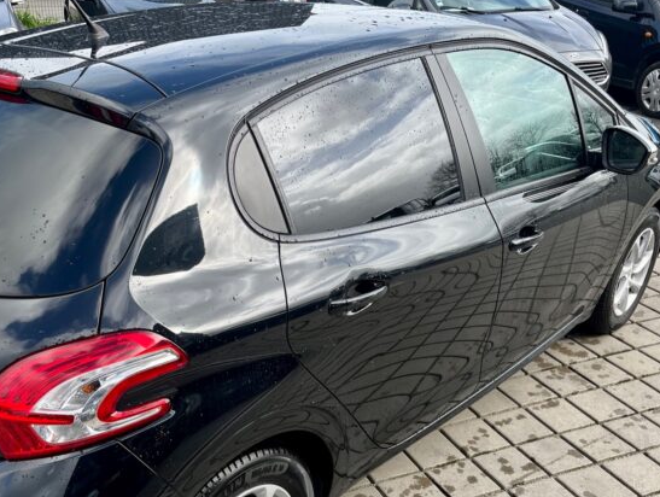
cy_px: 339
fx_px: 726
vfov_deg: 37.3
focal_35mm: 38
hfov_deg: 48.1
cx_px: 223
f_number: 1.6
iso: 50
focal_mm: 5.1
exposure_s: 1/751
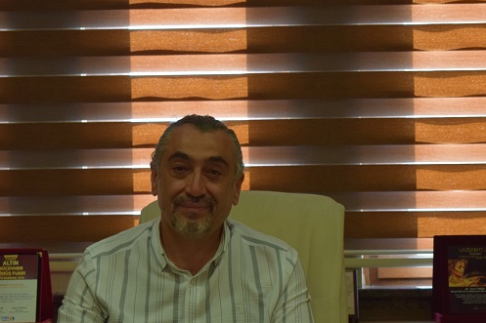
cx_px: 210
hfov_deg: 16.0
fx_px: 1724
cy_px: 204
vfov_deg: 10.7
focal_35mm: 128
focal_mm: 55
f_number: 5.6
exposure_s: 1/100
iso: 400
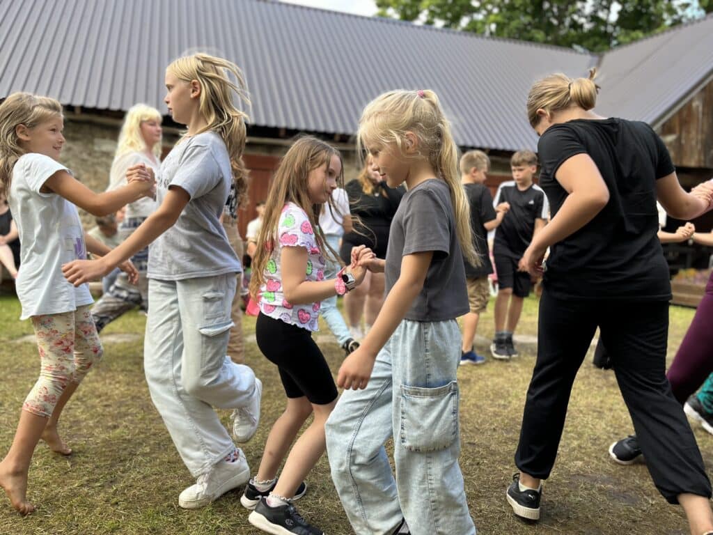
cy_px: 268
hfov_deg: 67.3
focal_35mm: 26
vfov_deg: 53.1
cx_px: 356
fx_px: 536
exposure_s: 1/347
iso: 50
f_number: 1.6
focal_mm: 5.1
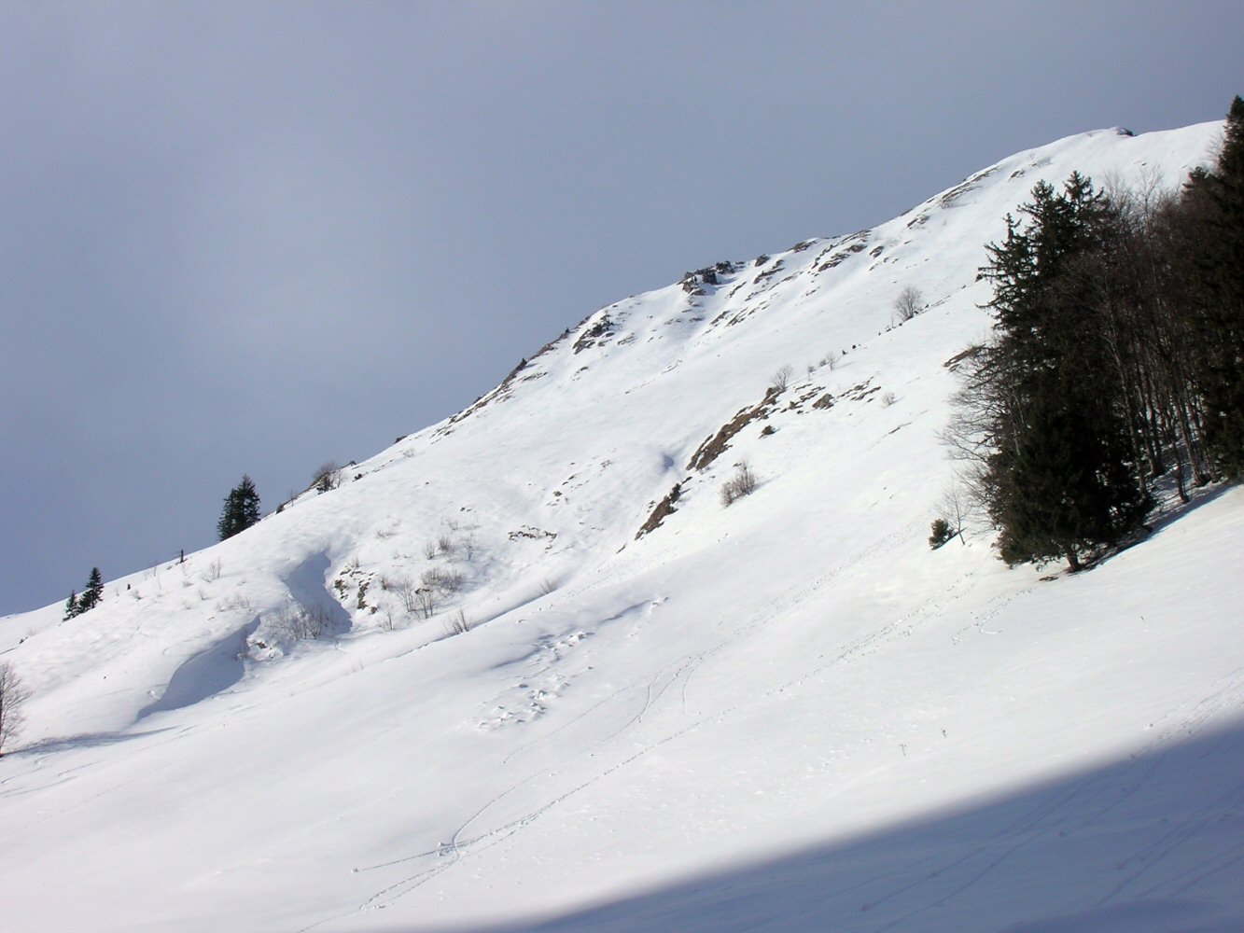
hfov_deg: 29.4
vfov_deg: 22.3
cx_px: 622
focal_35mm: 66
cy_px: 466
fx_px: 2372
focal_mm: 11
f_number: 6.4
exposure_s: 1/738
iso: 50
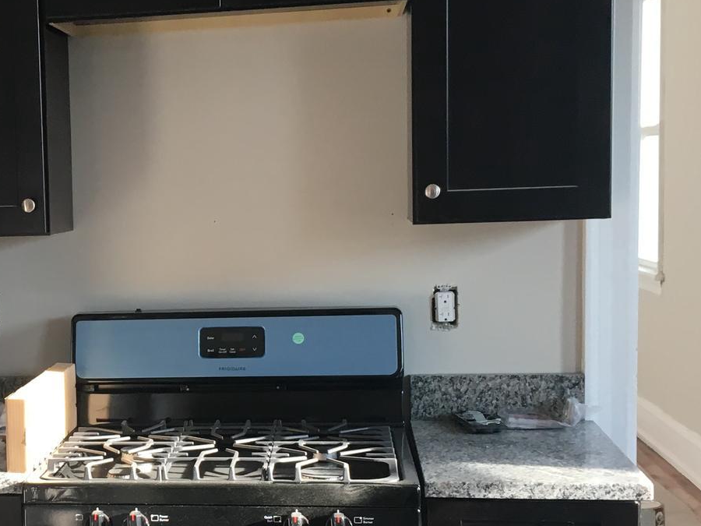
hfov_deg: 28.1
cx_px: 52
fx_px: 1337
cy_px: 327
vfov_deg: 22.2
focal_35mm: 66
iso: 25
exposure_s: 1/30
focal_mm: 4.15
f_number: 2.2
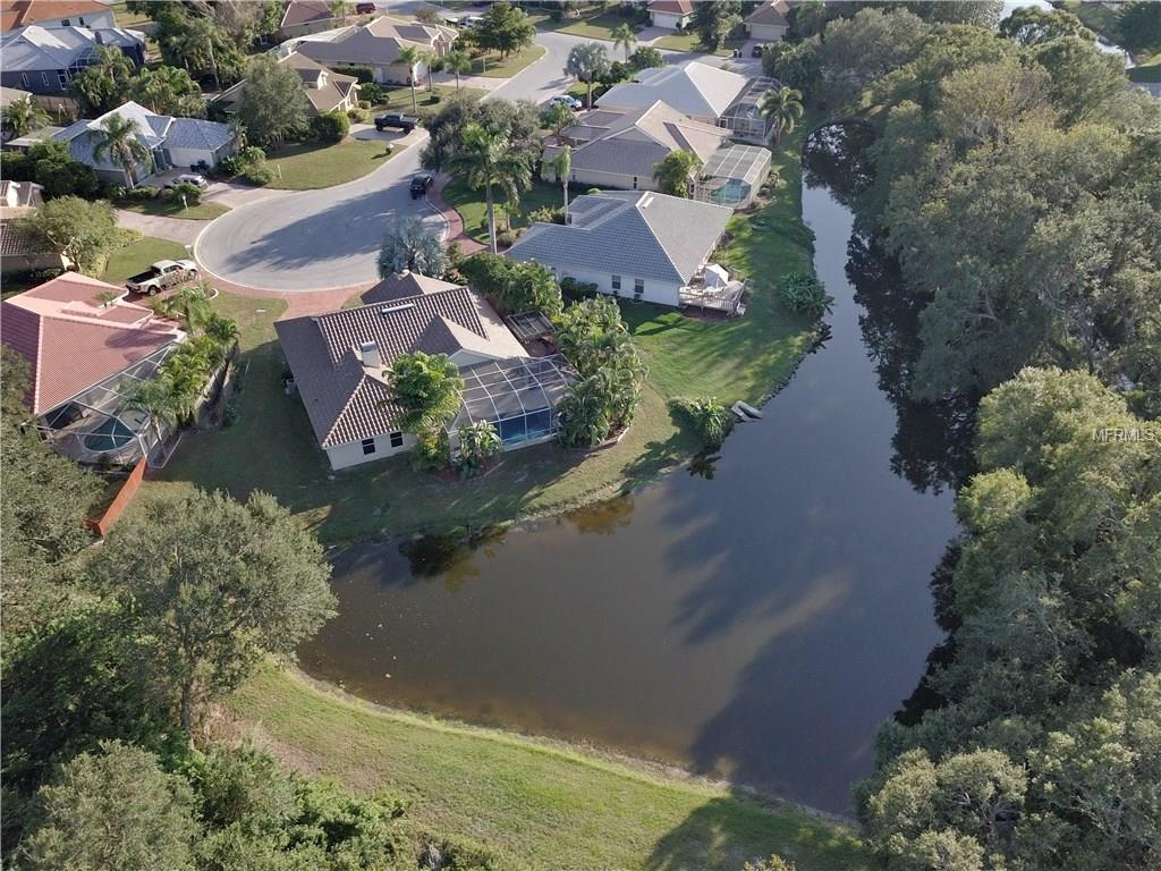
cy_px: 436
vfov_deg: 53.1
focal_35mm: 26
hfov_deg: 67.3
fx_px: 872
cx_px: 580
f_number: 2.2
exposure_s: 1/1000
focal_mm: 4.73
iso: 200
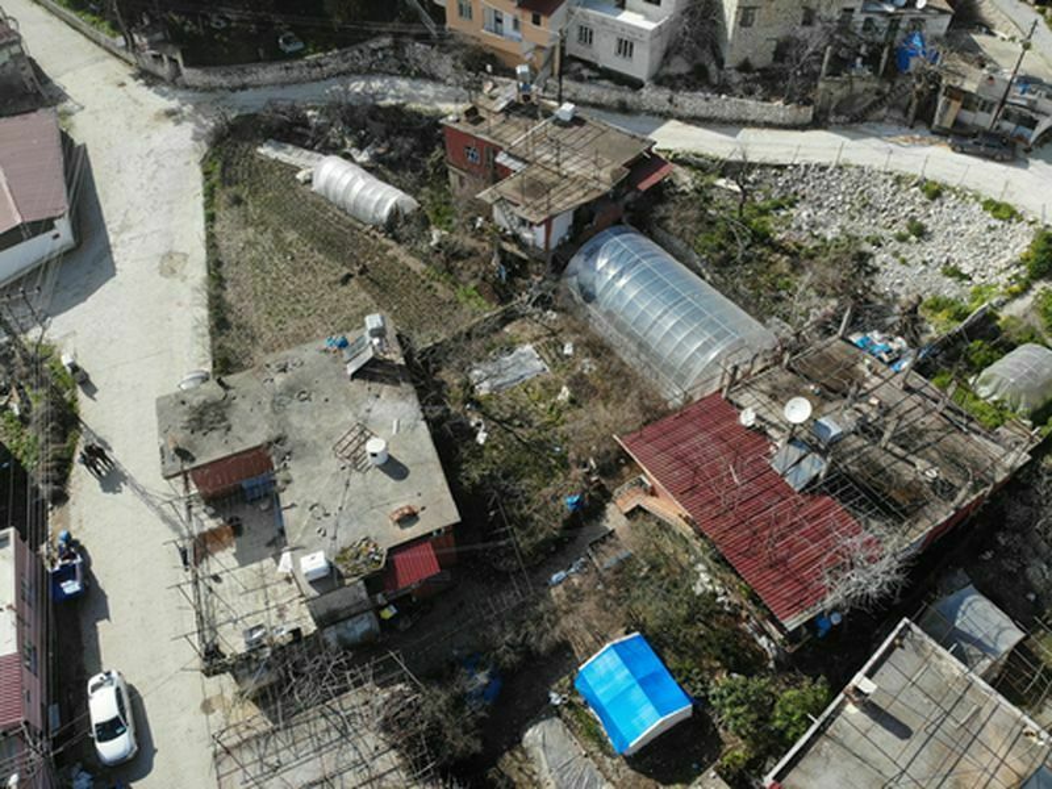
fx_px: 729
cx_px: 526
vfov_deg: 56.8
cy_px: 394
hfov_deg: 71.6
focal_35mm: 24
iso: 100
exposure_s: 1/744
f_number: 2.8
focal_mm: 4.5
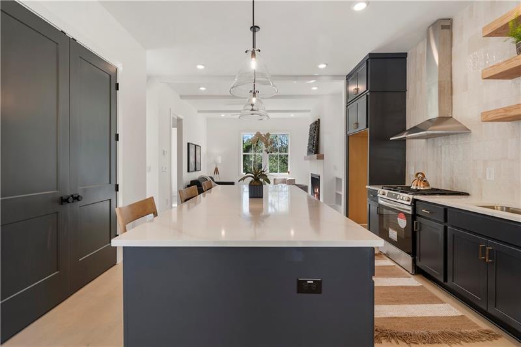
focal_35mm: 16
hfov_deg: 96.7
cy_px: 174
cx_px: 260
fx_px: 231
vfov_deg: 73.7
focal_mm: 16
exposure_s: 1/500
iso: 640
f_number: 7.1
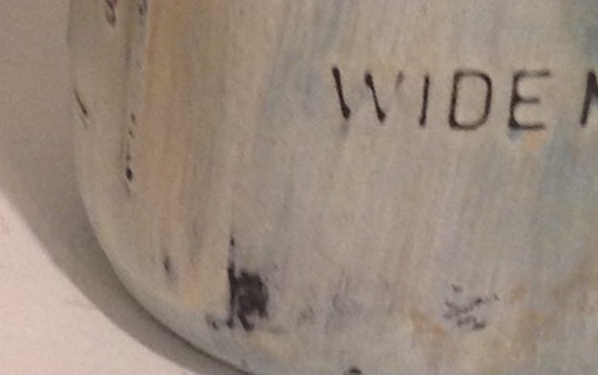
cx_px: -350
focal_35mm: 194
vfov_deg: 6.8
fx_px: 3163
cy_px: 107
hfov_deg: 10.4
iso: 125
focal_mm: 4.12
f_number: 2.4
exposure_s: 1/20
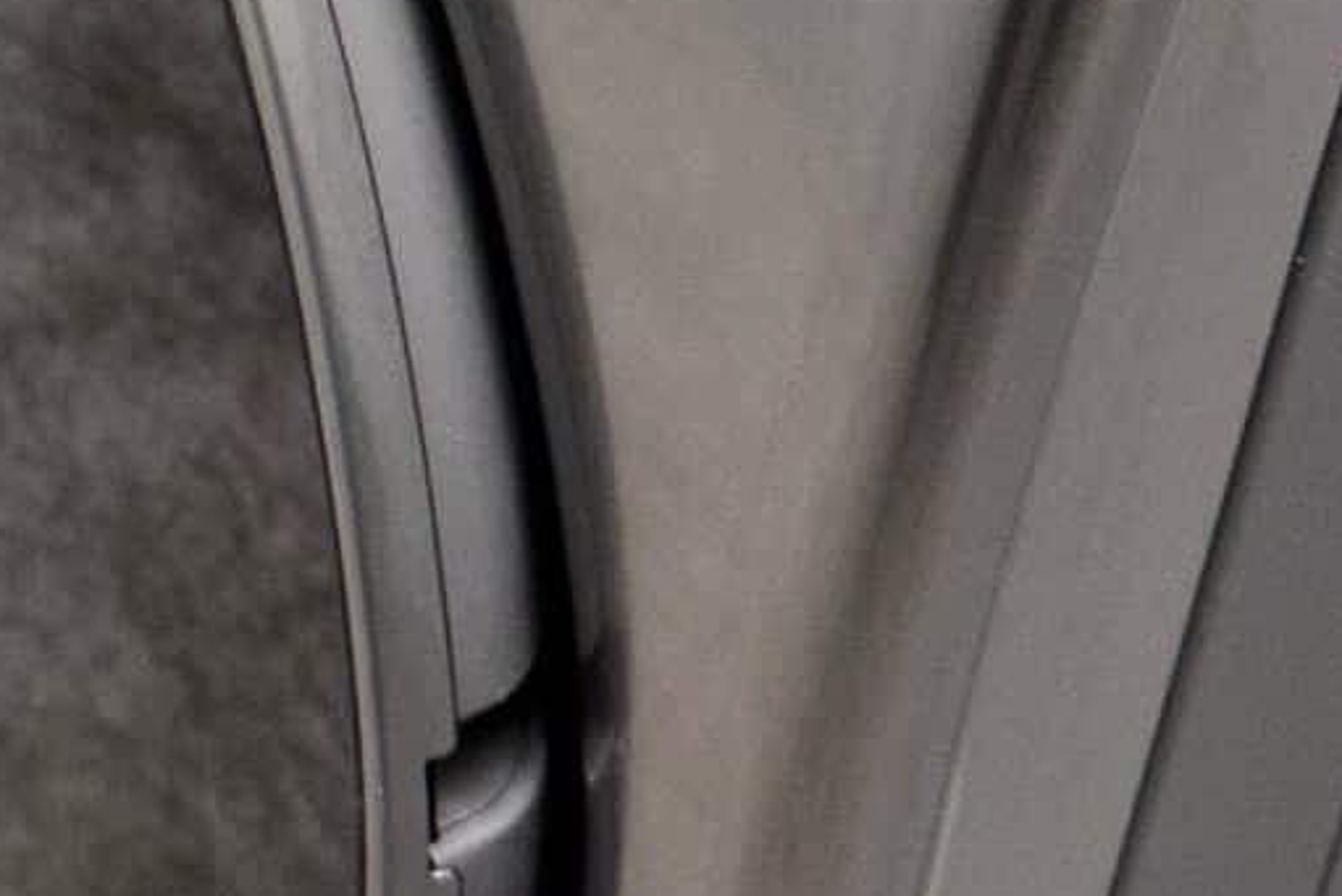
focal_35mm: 125
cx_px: -268
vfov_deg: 10.3
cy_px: -754
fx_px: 4661
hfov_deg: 15.8
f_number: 1.78
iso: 320
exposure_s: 1/60
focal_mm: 6.86
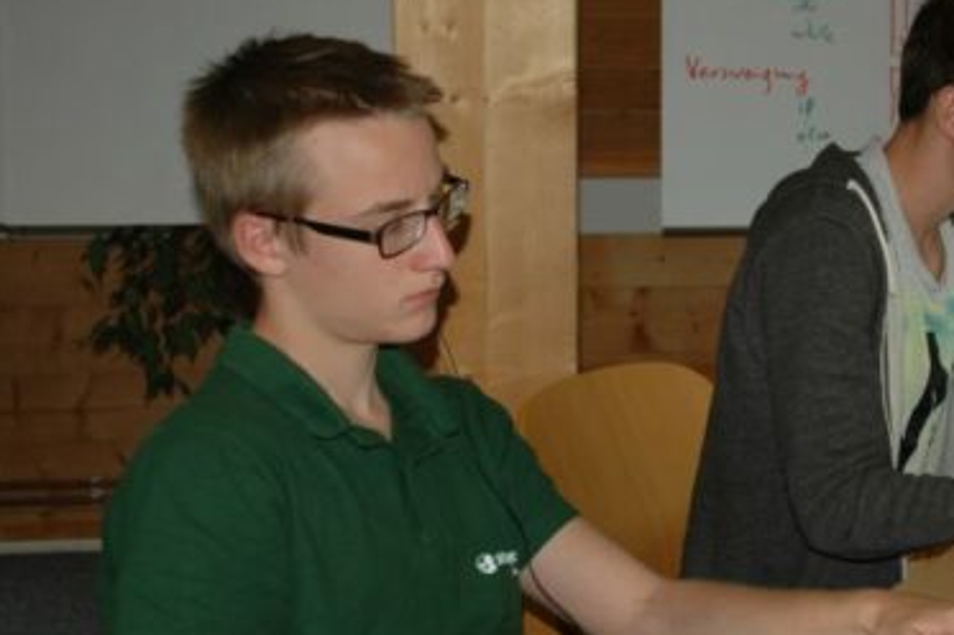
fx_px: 1774
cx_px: 767
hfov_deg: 29.4
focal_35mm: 67
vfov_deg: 20.3
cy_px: 284
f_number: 4
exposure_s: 1/60
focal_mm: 26
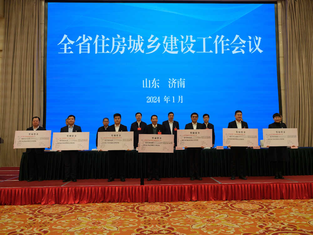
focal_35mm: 31
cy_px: 118
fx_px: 280
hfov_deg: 58.4
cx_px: 156
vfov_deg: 45.4
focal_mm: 39.6
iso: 3200
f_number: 5
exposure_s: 1/200
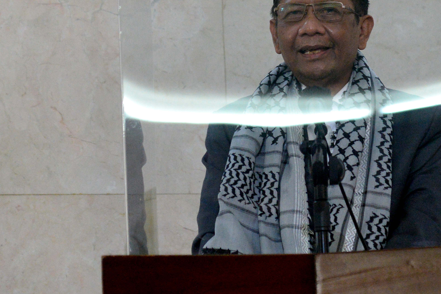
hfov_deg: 6.5
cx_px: 291
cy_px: 141
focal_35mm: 315
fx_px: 3858
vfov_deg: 4.4
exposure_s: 1/125
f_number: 5.6
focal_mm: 200
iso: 3200
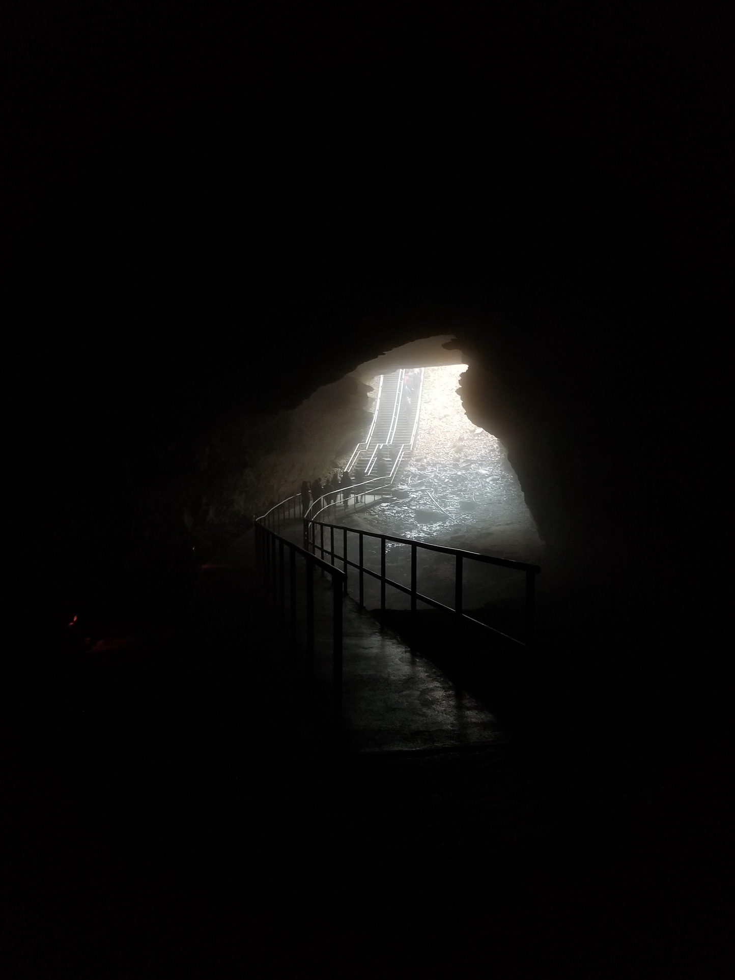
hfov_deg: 51.3
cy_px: 503
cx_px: 361
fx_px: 765
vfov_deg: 65.3
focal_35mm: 27
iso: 250
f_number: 1.7
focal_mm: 4.25
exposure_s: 1/10
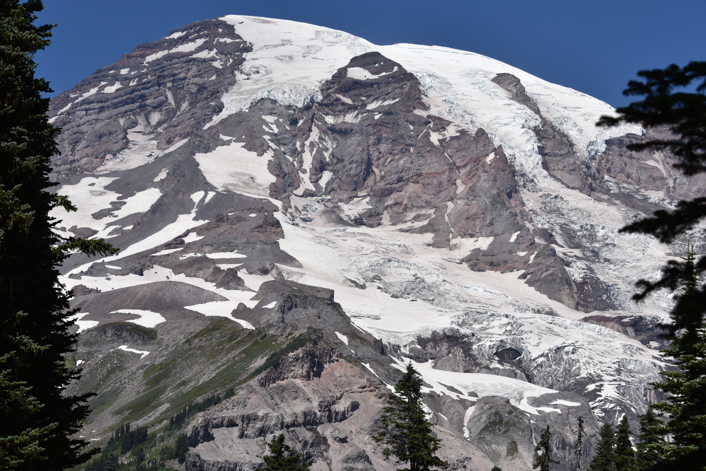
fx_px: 1765
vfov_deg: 15.2
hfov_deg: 22.6
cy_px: 236
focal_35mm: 90
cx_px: 353
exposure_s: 1/400
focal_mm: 90
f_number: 10
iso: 100
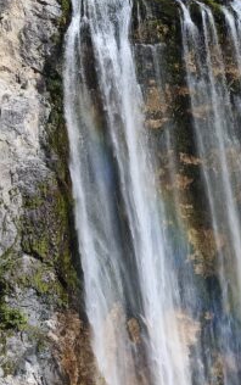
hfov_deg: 8.3
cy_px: 240
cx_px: 232
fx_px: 1657
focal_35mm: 158
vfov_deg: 13.2
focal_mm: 8.72
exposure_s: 1/1854
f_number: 2
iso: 50
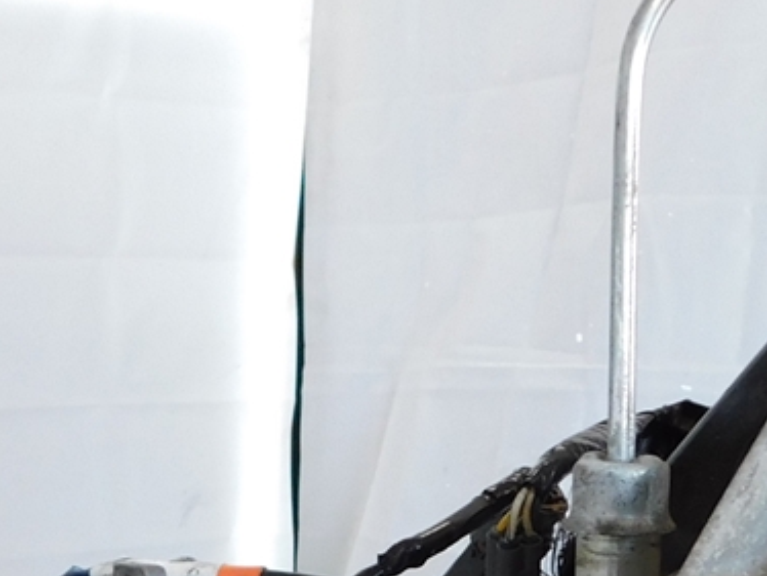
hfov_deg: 22.8
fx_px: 1885
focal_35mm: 85
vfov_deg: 15.7
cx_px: 185
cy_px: 907
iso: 160
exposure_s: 1/30
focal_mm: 4
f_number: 3
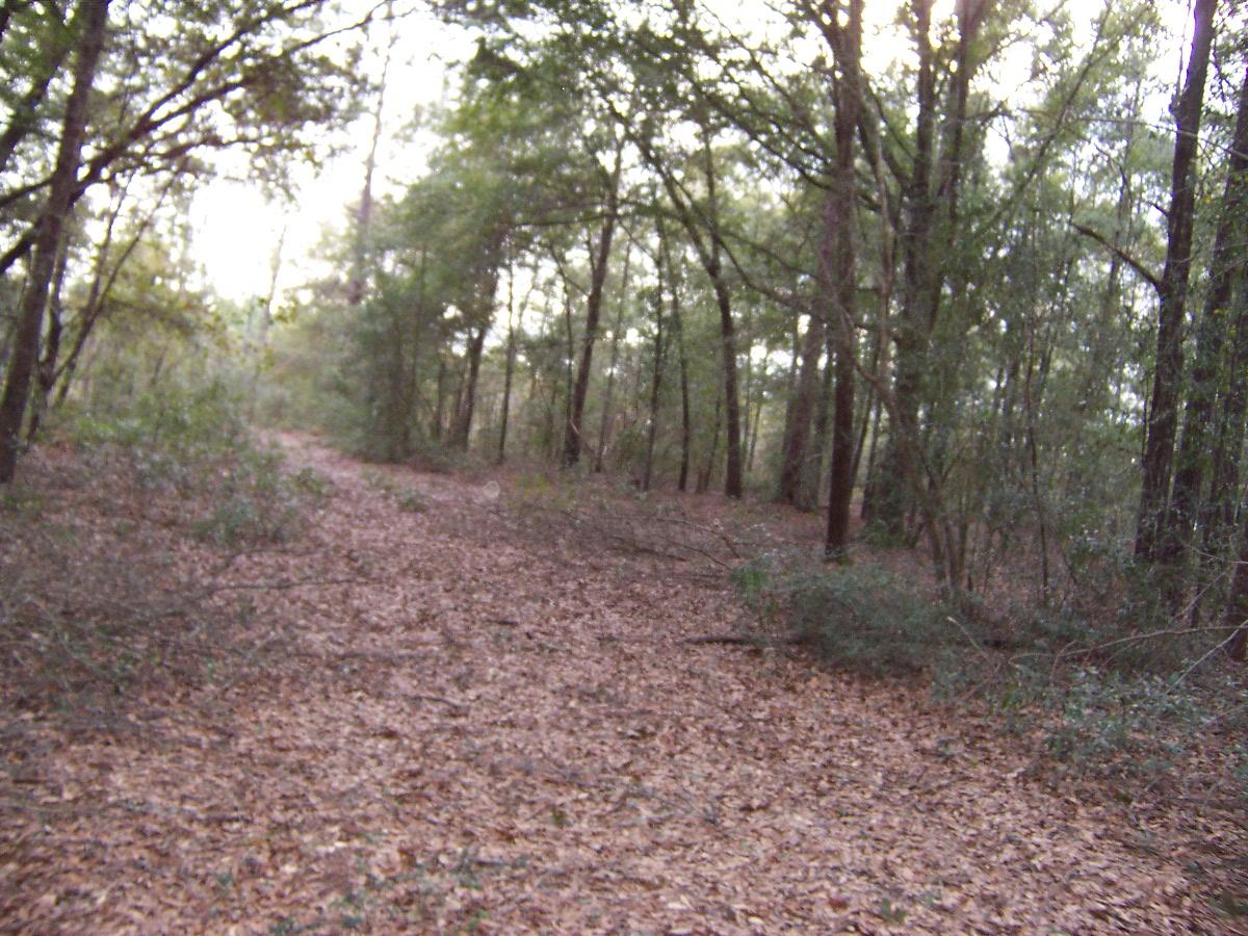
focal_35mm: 33
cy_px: 468
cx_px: 624
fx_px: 1190
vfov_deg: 42.9
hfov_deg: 55.4
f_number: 2.8
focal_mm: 5.5
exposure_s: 1/60
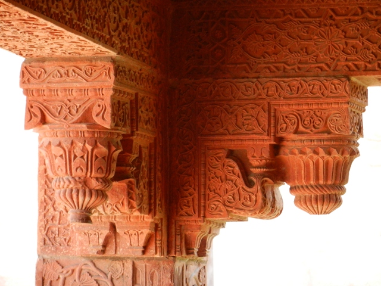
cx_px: 190
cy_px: 143
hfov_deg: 7.9
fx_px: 2774
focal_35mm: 252
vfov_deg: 5.9
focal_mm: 45.3
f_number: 5.3
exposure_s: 1/160
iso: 640
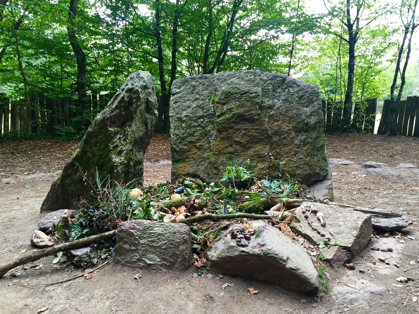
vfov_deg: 48.2
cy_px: 157
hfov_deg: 61.7
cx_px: 210
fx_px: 351
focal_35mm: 29
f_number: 2.2
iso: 32
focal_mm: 4.15
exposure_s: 1/30
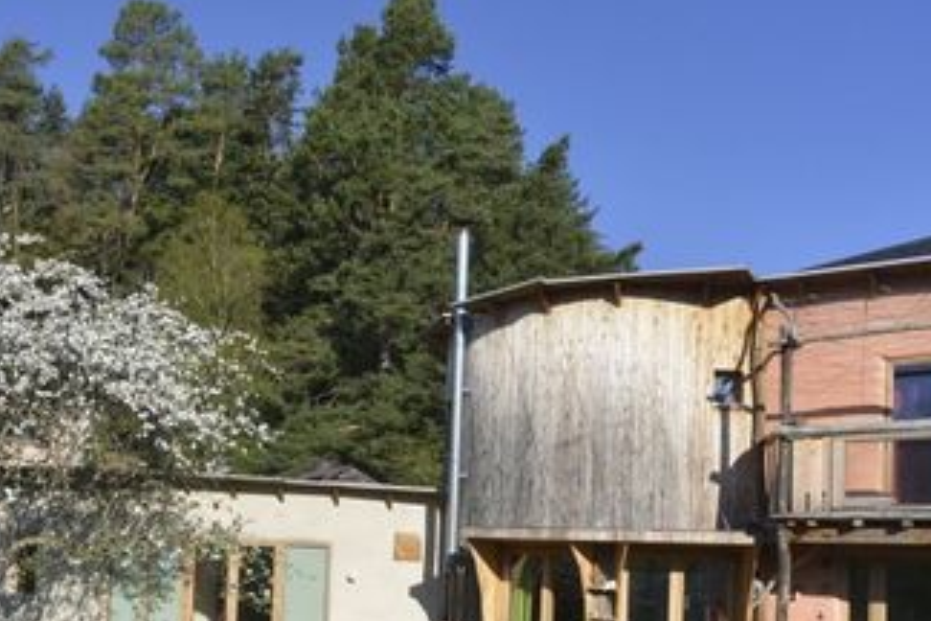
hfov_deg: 51.1
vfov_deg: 34.5
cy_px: 523
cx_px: 328
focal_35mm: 37
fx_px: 957
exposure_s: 1/8000
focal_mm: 20
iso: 800
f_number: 4.8
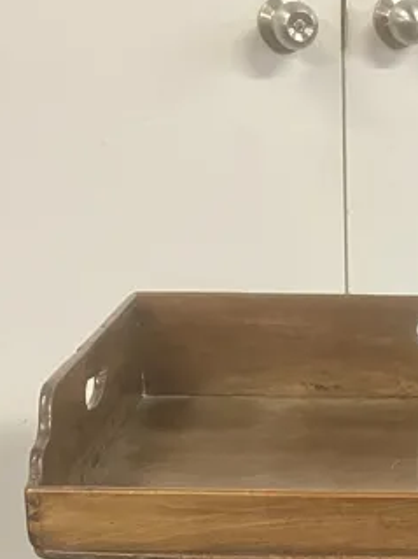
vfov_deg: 20.4
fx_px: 1450
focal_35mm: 90
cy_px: 664
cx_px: 458
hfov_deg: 15.9
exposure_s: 1/50
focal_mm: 3.99
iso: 200
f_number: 1.8
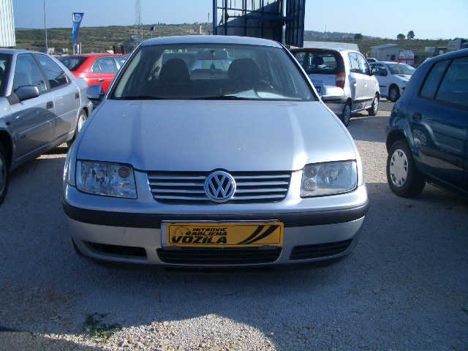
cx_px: 234
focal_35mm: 35
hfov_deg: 52.6
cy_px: 176
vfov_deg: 40.7
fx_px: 473
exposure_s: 1/500
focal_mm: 5.8
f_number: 4.3
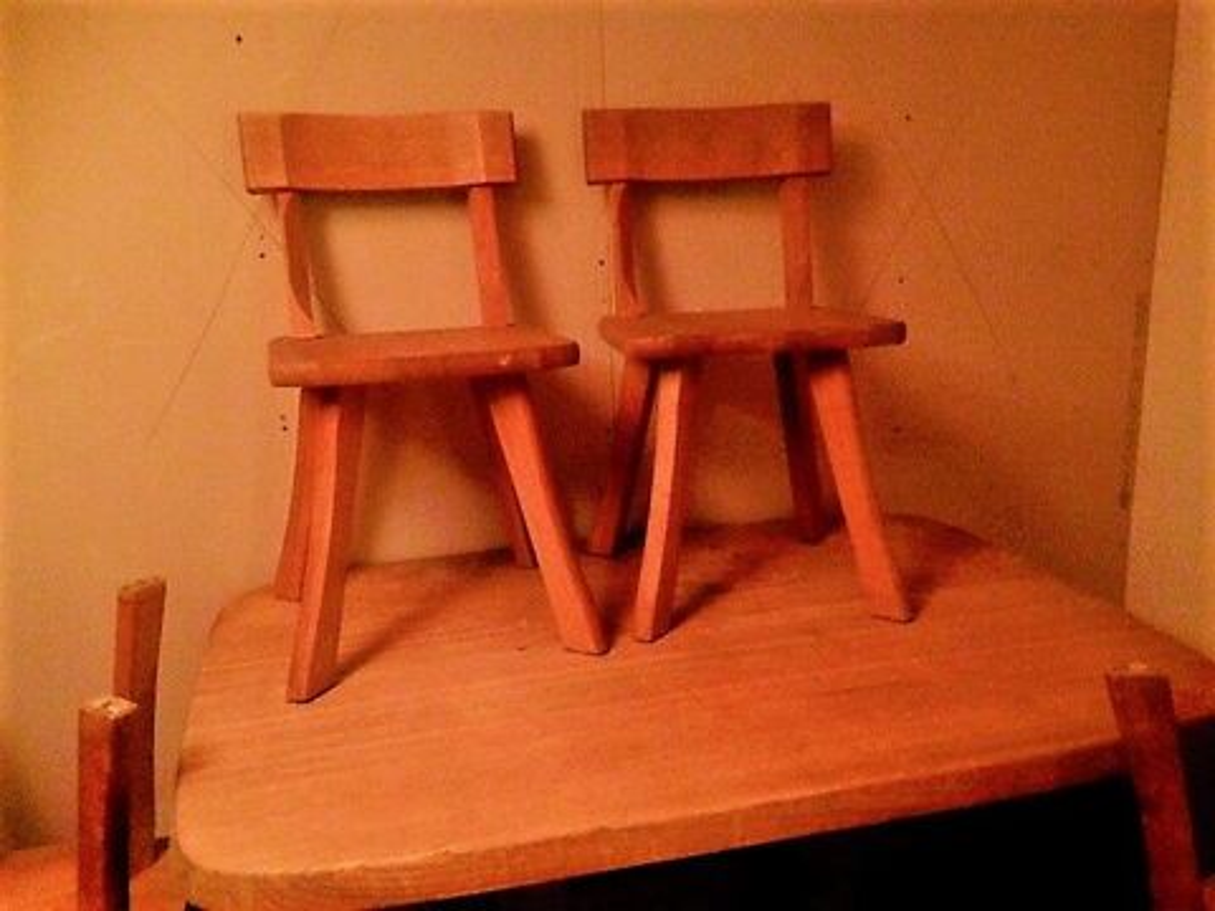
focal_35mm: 33
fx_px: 1158
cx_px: 608
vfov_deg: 42.9
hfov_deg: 55.4
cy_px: 456
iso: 2000
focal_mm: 4.12
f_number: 2.4
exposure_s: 1/15
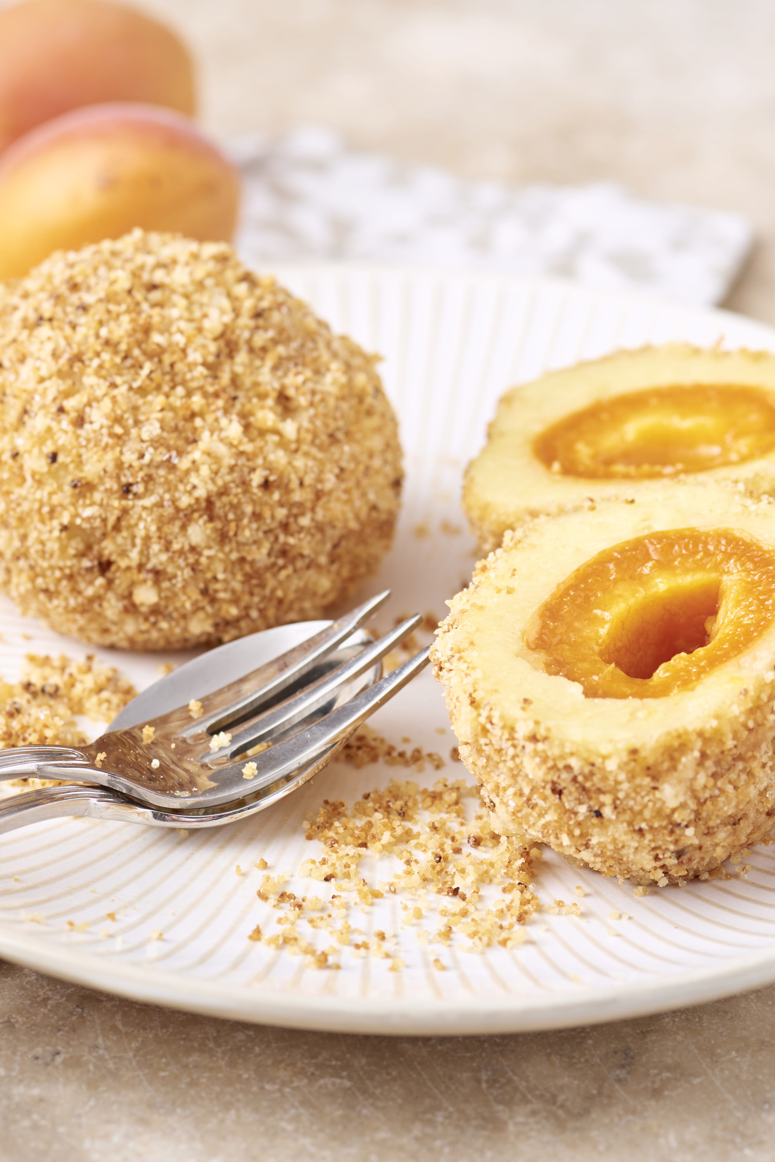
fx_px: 5102
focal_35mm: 158
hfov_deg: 8.7
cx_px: 344
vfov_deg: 13.0
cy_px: 579
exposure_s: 1/160
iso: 125
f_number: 6.3
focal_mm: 105
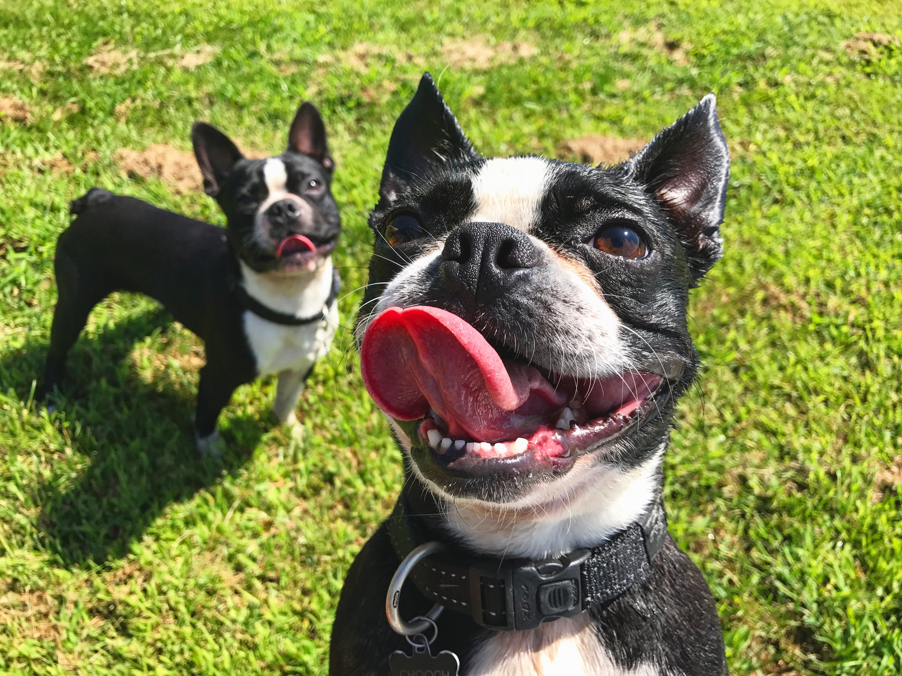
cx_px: 451
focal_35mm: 28
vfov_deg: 49.7
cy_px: 338
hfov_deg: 63.4
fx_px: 730
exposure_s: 1/1212
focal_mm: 3.99
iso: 20
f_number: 1.8
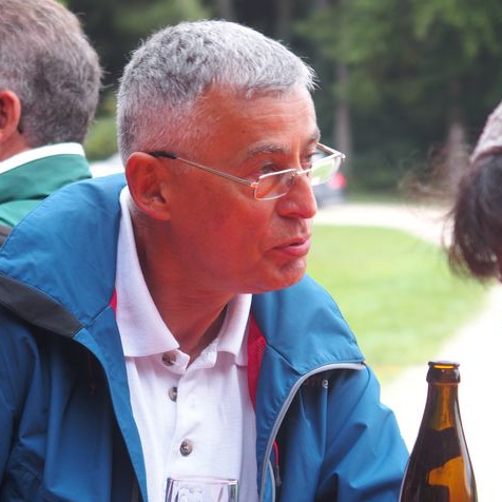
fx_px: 3216
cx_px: 307
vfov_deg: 8.9
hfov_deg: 8.9
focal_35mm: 196
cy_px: 252
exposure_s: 1/250
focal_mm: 35
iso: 200
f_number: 2.8
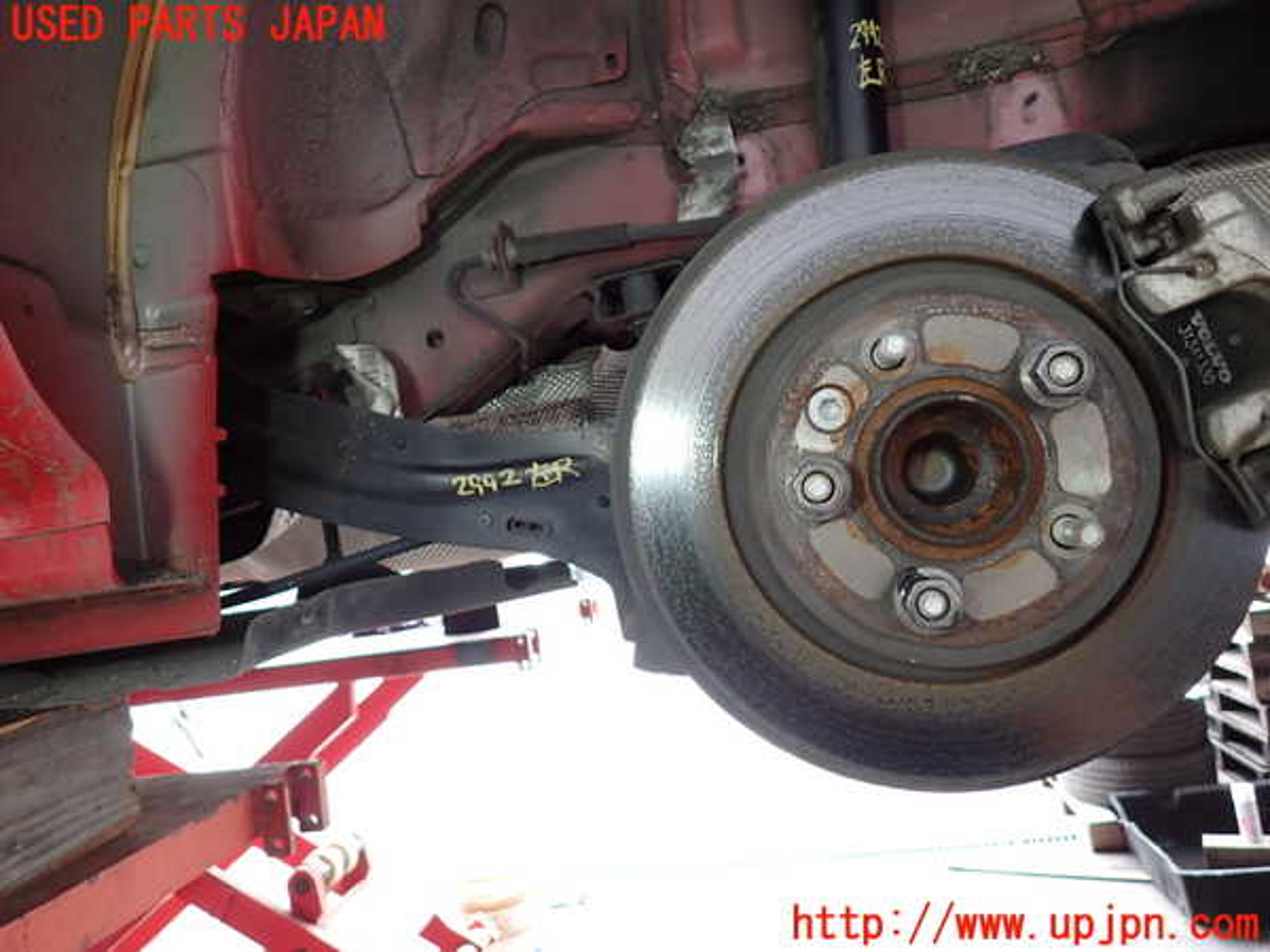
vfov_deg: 54.9
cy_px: 476
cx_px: 635
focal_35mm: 25
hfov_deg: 69.4
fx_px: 917
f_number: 2
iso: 200
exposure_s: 1/60
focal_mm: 4.5
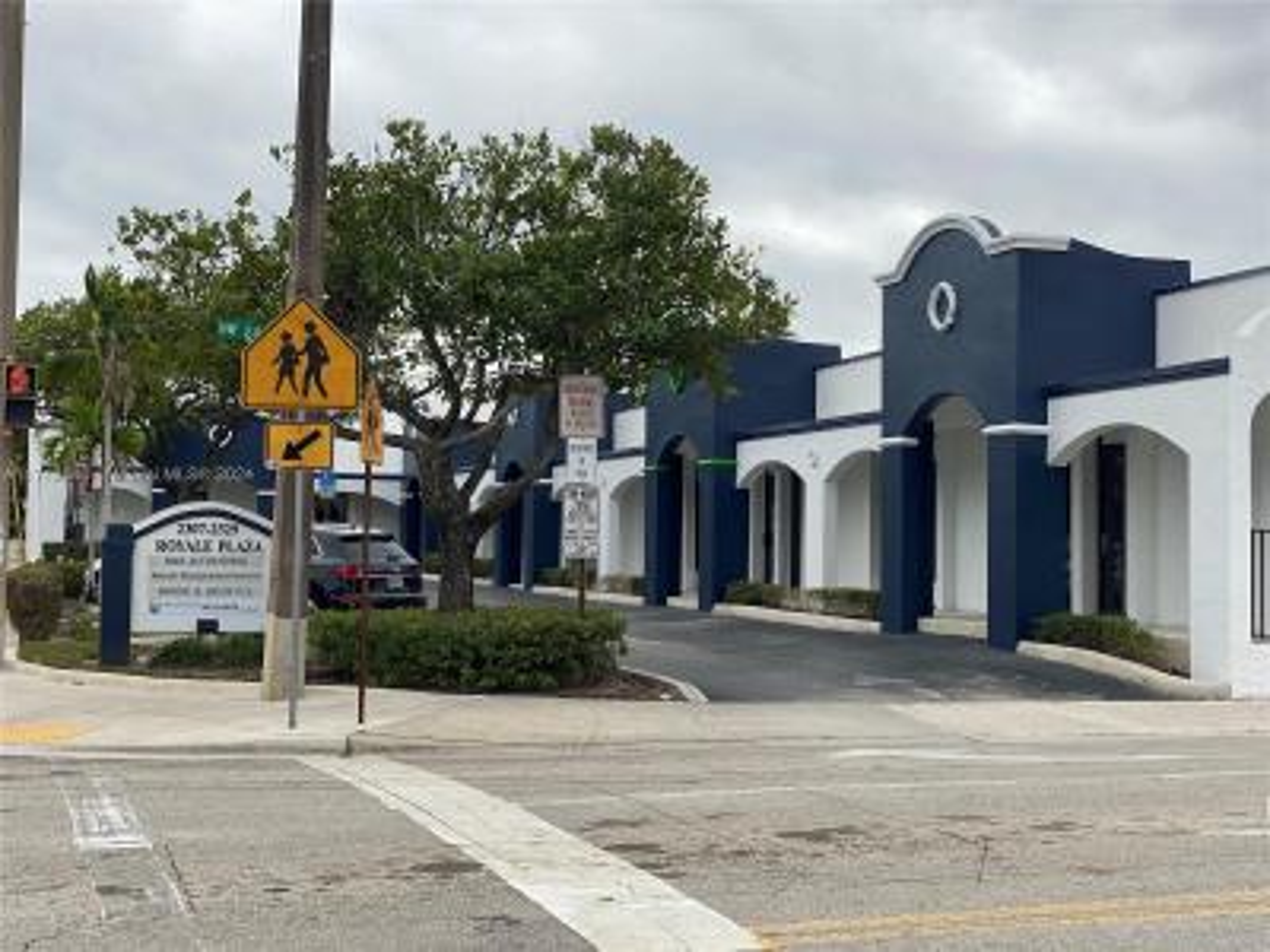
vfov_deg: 28.0
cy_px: 476
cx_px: 635
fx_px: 1908
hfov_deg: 36.8
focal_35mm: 52
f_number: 2
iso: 20
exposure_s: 1/940
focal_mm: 6
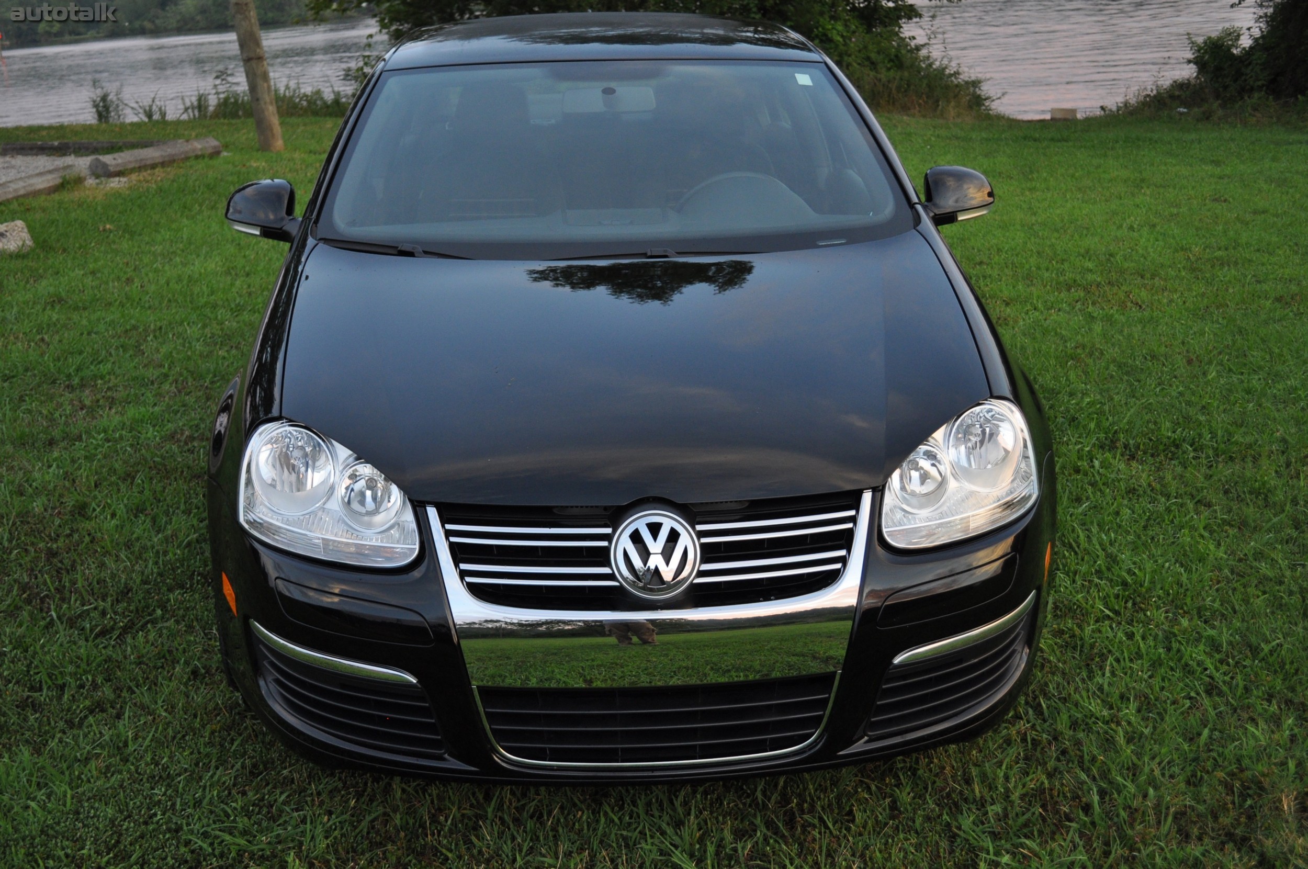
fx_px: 1415
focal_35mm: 39
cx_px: 654
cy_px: 434
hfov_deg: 49.6
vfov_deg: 34.1
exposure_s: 1/60
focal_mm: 26
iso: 640
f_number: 4.2
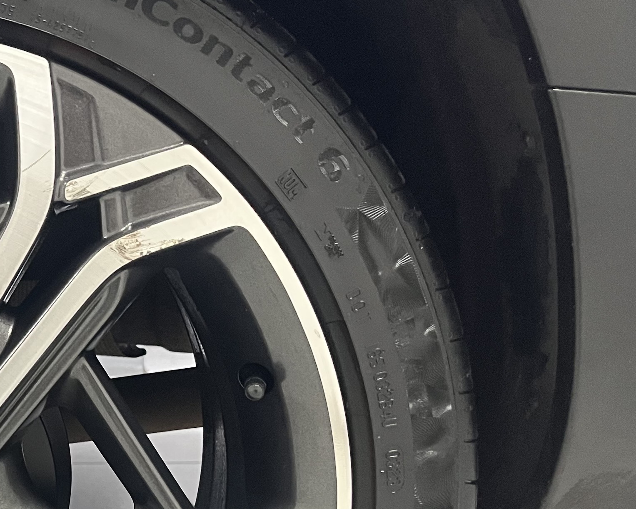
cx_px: -177
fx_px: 1261
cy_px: 482
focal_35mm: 67
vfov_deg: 22.1
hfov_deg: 24.8
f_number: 1.6
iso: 400
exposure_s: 1/40
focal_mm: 5.1
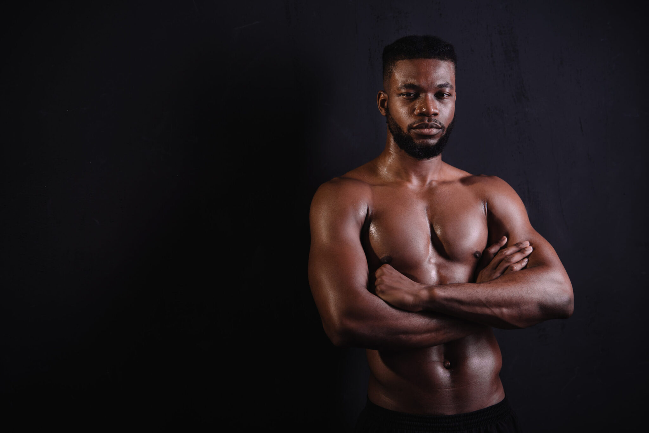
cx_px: 324
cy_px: 216
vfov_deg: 29.9
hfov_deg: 43.6
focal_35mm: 45
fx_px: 811
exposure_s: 1/200
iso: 80
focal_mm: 45
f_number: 4
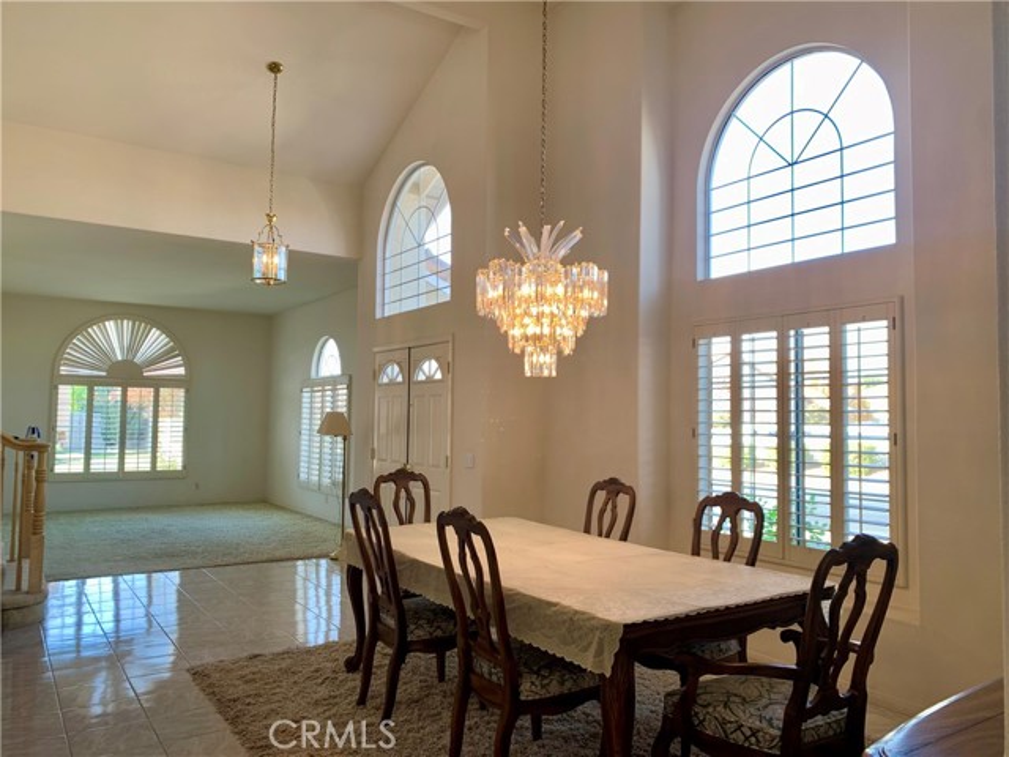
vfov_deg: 53.1
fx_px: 758
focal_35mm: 26
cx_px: 504
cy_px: 378
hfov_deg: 67.3
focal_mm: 4.25
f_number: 1.8
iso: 40
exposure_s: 1/120
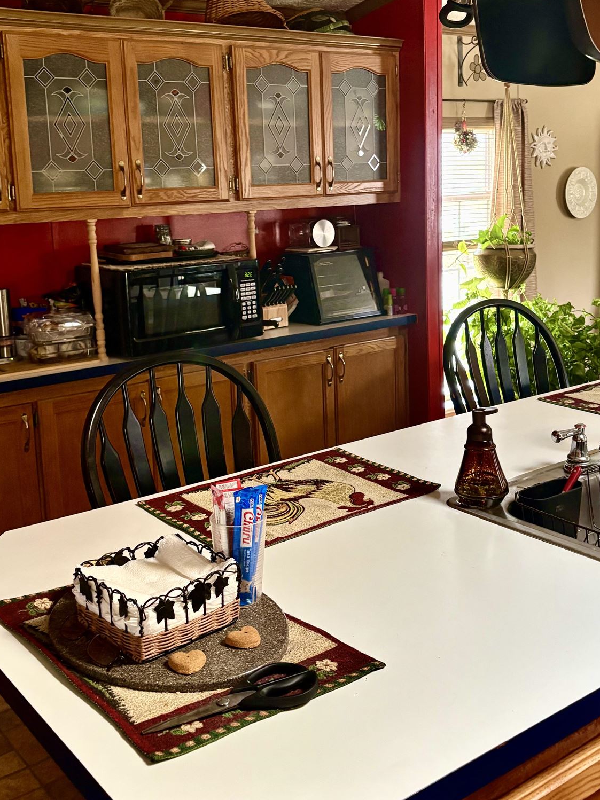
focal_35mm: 40
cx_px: 320
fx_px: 925
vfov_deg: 46.6
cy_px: 330
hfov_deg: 35.9
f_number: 1.6
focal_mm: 5.96
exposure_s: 1/60
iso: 320
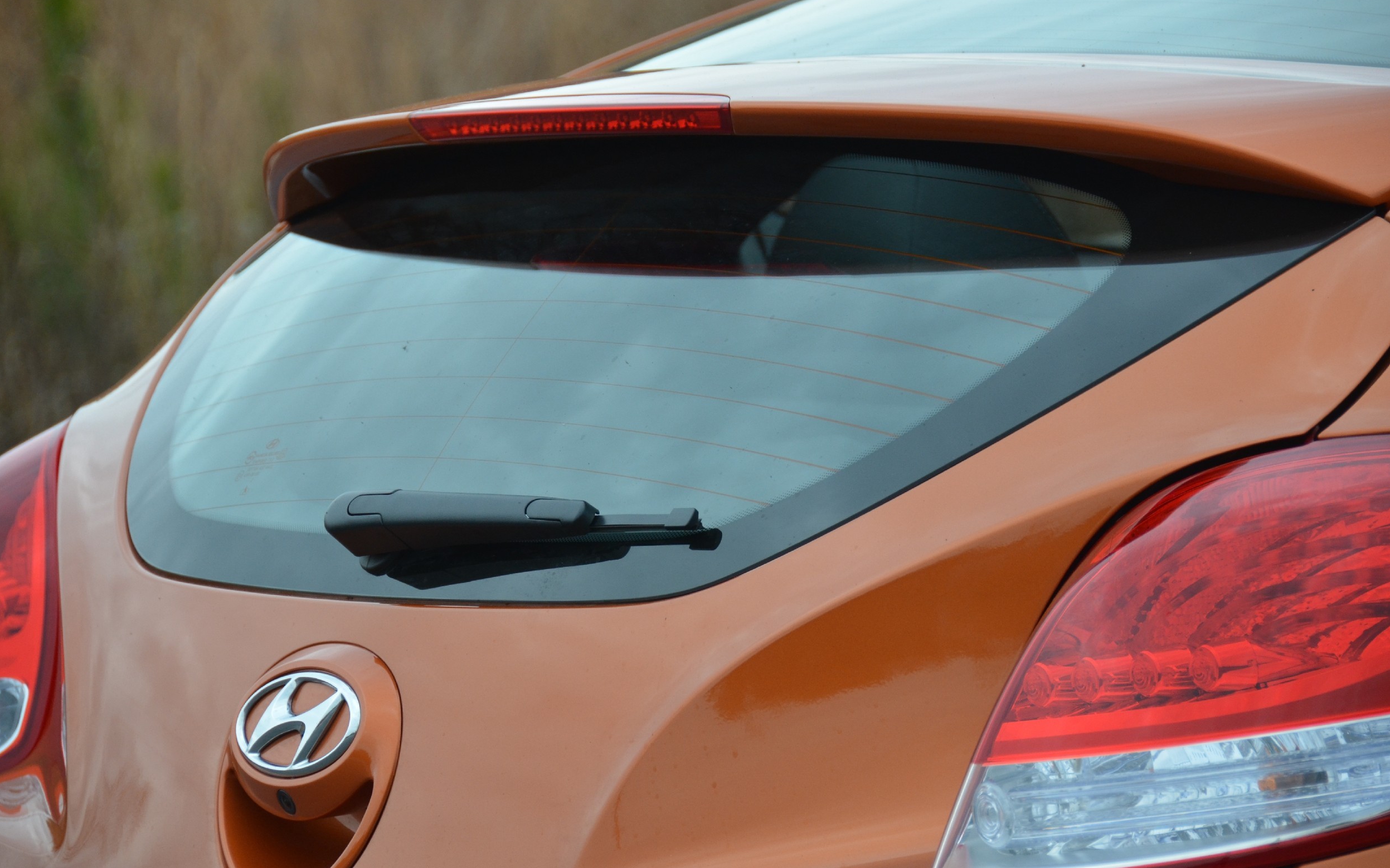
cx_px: 694
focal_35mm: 207
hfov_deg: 10.2
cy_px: 430
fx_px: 7822
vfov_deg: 6.4
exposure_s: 1/640
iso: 800
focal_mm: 135
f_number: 5.6
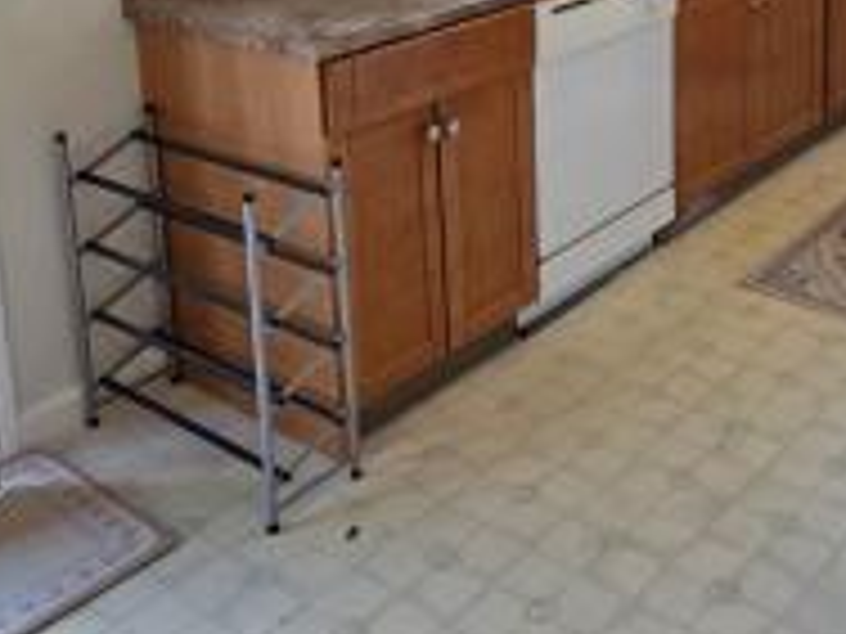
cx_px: 567
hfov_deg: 38.5
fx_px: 1198
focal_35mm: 49
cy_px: -27
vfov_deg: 27.6
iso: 125
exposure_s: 1/120
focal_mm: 5.4
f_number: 1.8
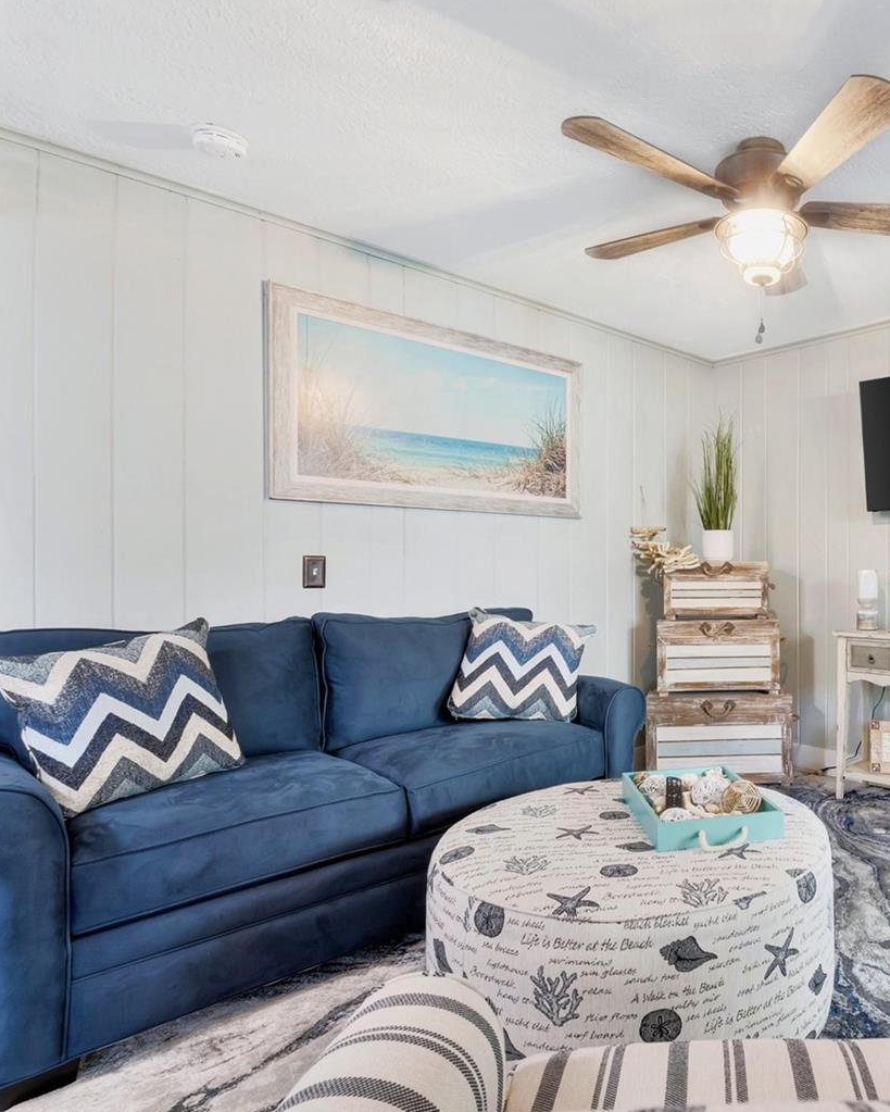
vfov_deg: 75.0
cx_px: 763
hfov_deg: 56.5
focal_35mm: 22
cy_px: 556
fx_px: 724
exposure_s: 1/5
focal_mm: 10
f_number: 8
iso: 250
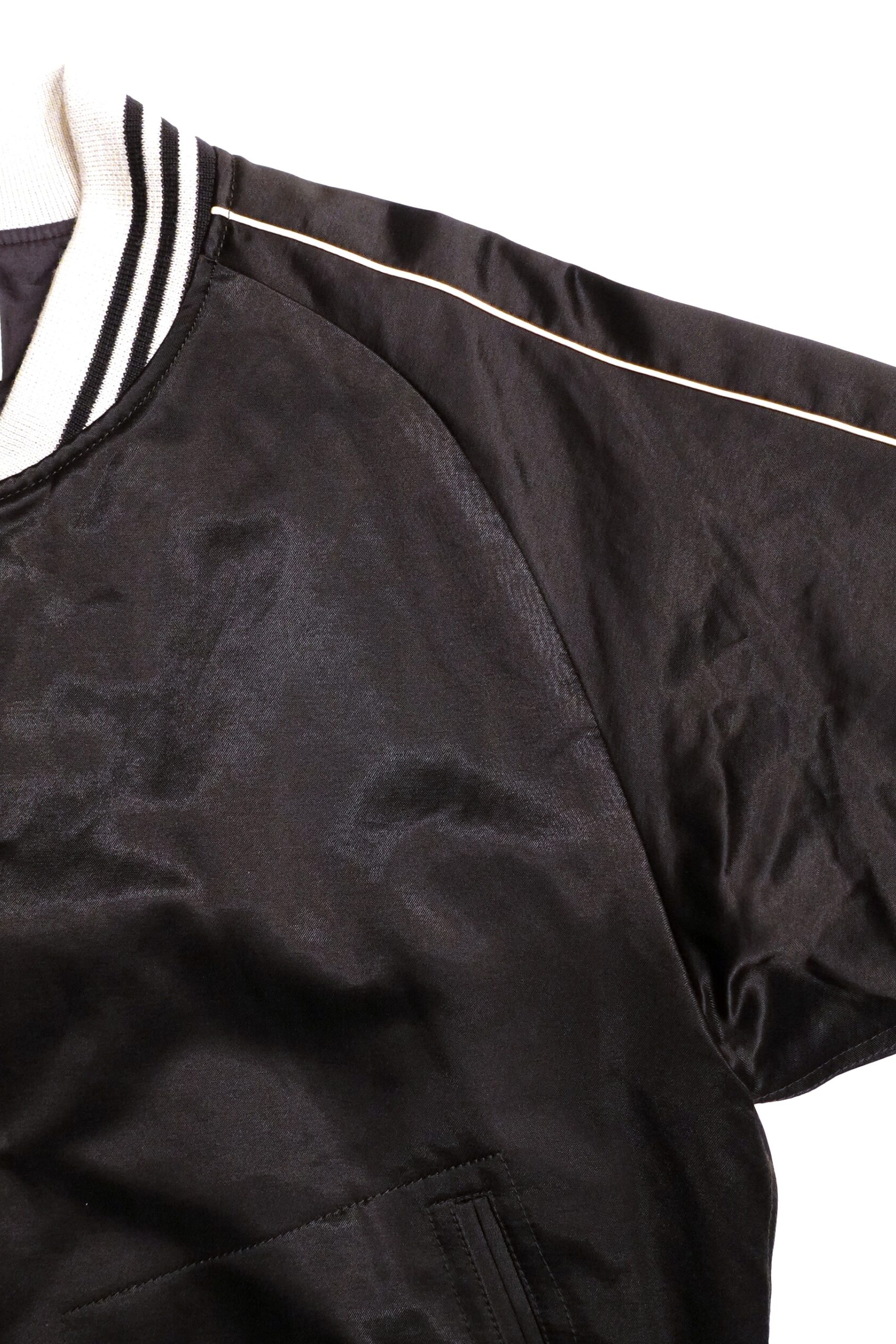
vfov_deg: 38.9
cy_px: 685
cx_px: 455
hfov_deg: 26.5
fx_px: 1904
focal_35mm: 51
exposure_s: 1/50
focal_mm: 18.3
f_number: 3.2
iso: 2000
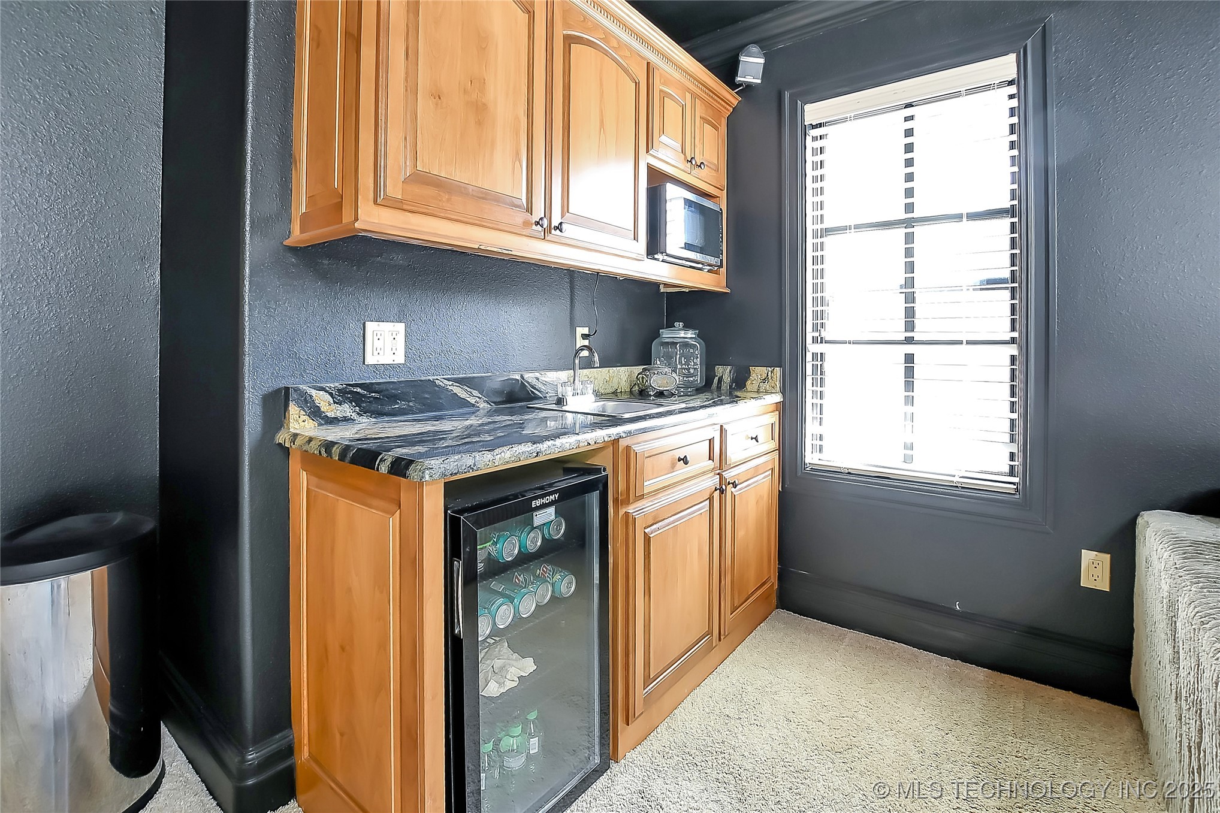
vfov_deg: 77.3
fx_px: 508
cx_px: 610
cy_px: 406
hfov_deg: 100.4
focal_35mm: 15
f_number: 7.1
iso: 250
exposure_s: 1/2
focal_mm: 10
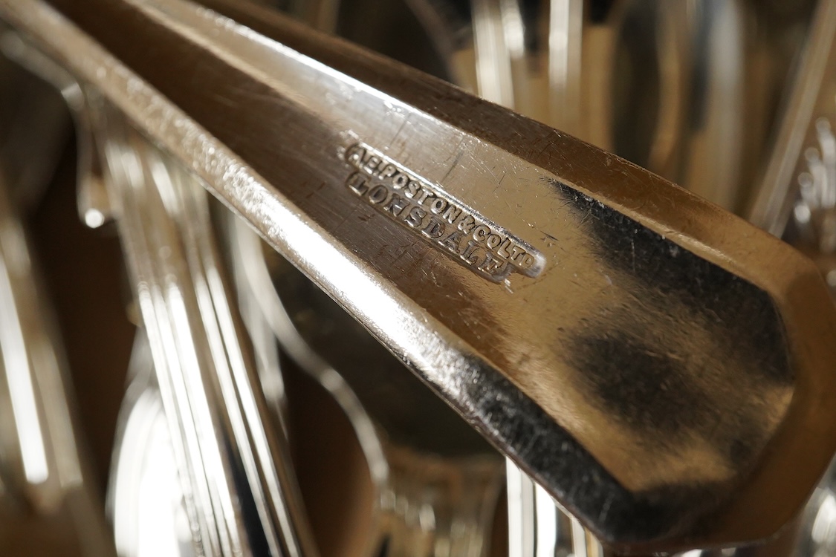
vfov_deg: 29.9
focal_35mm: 45
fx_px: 1045
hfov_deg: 43.6
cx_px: 418
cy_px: 278
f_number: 10
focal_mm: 30
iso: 2500
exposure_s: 1/160
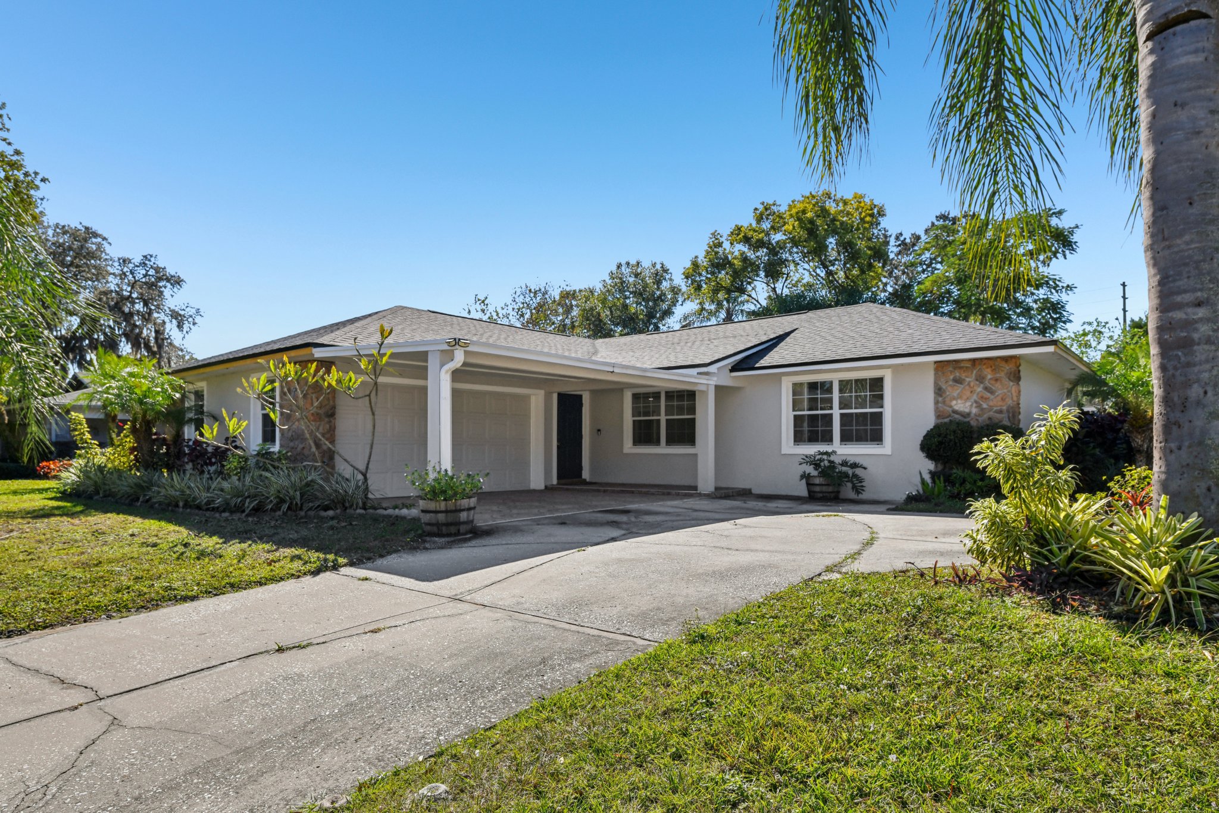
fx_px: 677
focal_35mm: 20
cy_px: 406
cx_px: 610
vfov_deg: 61.9
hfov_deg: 84.0
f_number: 8
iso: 400
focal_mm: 20
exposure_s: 1/800
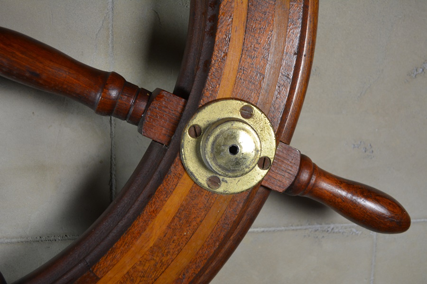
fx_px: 463
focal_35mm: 39
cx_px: 214
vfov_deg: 34.2
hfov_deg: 49.6
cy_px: 142
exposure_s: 1/60
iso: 720
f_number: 4.2
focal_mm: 26
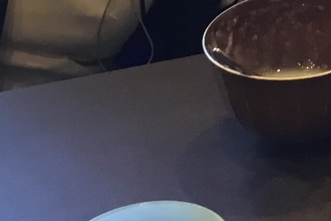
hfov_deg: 11.6
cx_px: 514
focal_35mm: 168
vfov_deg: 7.8
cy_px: -246
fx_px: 1545
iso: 80
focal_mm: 3.3
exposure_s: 1/30
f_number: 2.4
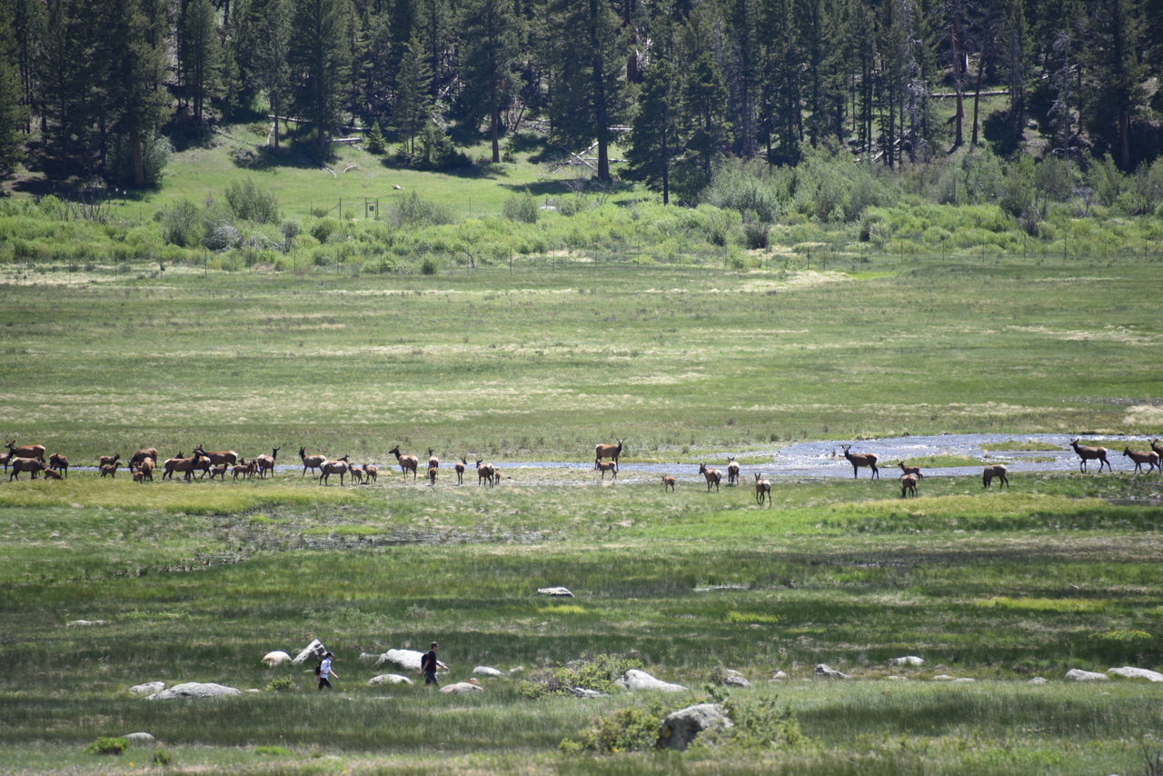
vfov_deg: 4.6
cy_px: 388
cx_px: 582
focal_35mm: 300
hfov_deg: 6.9
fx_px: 9693
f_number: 5.6
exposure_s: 1/640
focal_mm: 300
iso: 280
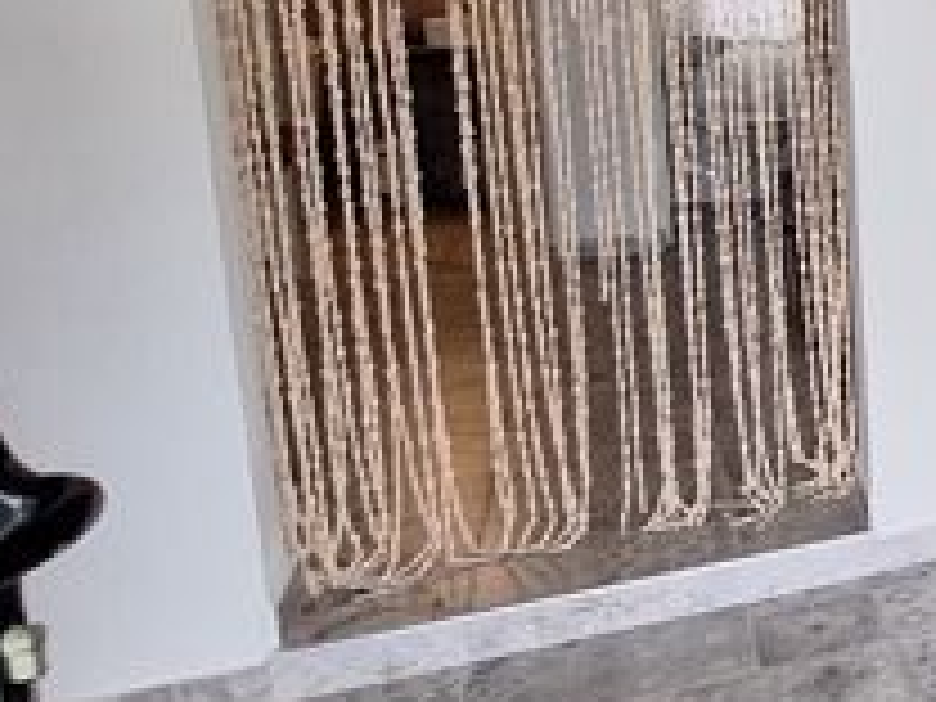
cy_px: 153
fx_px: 1190
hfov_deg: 26.2
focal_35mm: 44
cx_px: 1501
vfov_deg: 32.1
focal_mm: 1.74
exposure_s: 1/33
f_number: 2.2
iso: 160
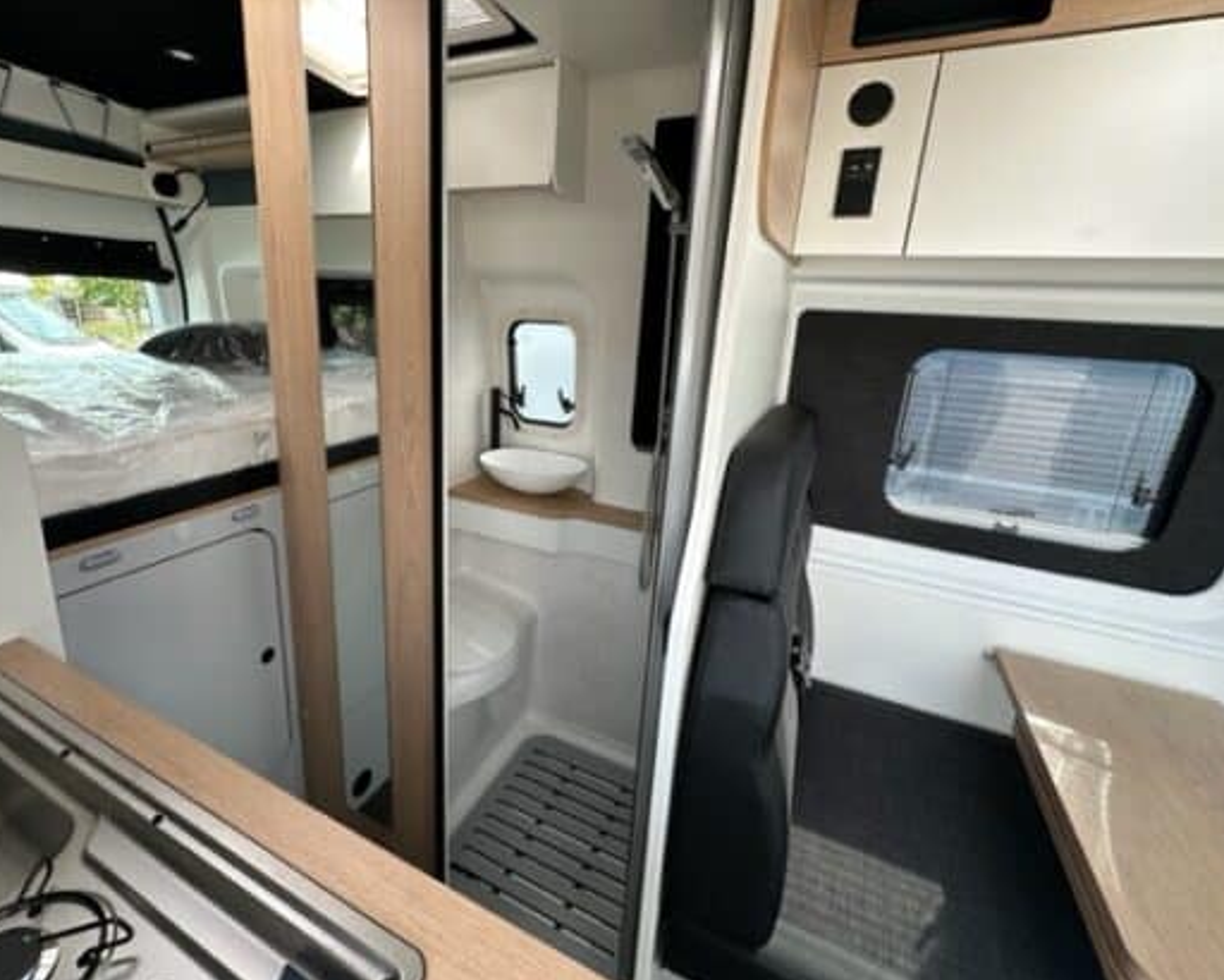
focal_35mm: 16
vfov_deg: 80.3
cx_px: 547
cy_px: 454
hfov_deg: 92.8
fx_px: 580
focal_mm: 2.22
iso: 40
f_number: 2.2
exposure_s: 1/99
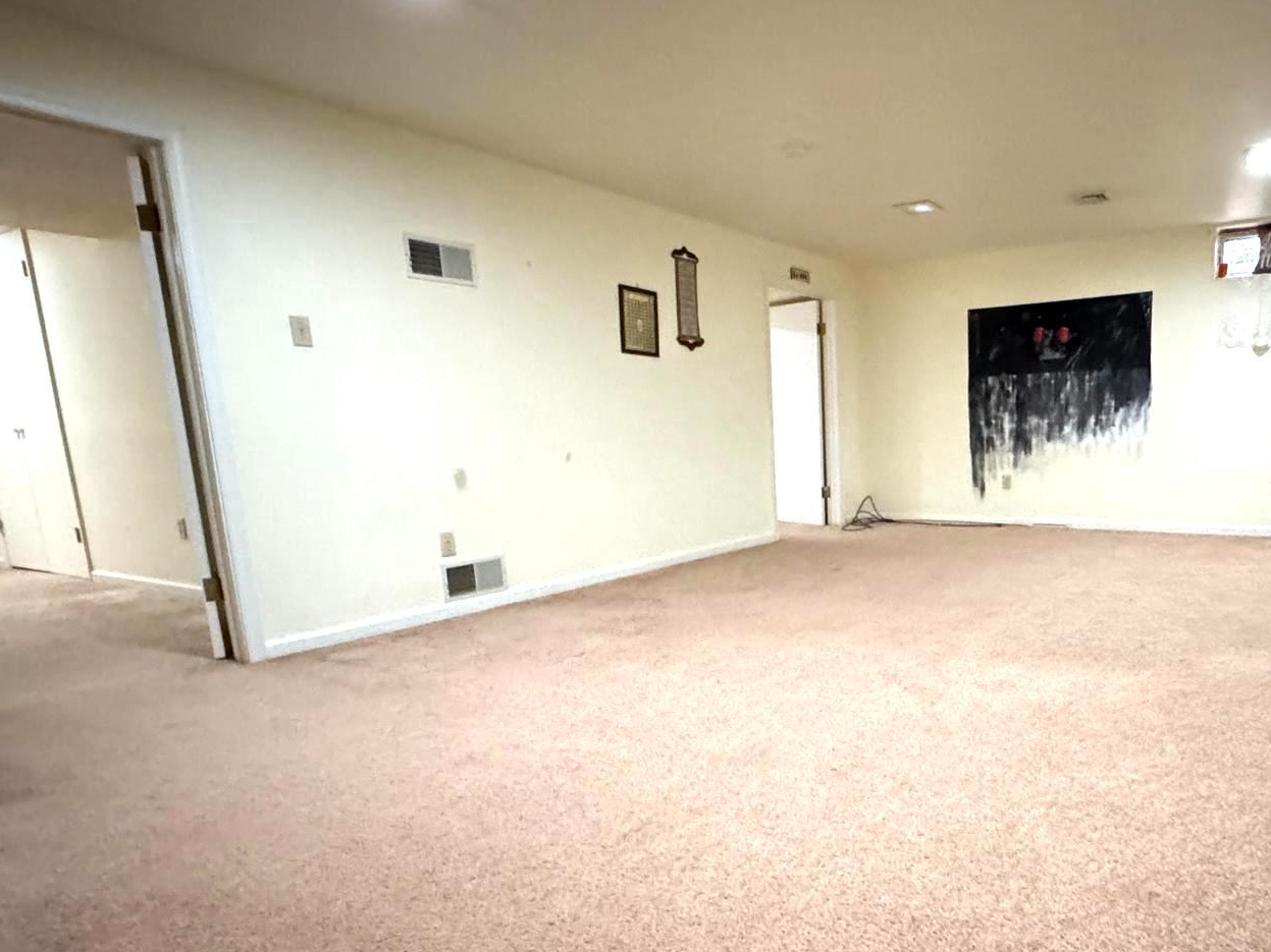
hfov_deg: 71.1
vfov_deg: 58.3
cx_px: 877
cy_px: 581
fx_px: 844
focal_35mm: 23
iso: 1600
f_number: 2.2
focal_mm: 2.22
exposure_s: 1/30
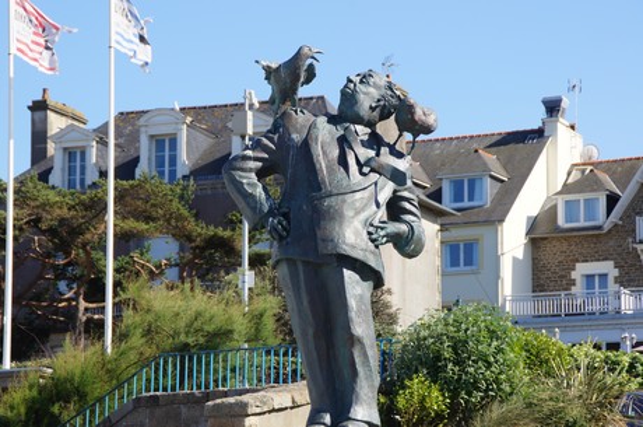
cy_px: 214
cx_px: 322
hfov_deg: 13.7
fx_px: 2674
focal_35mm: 150
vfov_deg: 9.1
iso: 100
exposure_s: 1/160
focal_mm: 100
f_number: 8
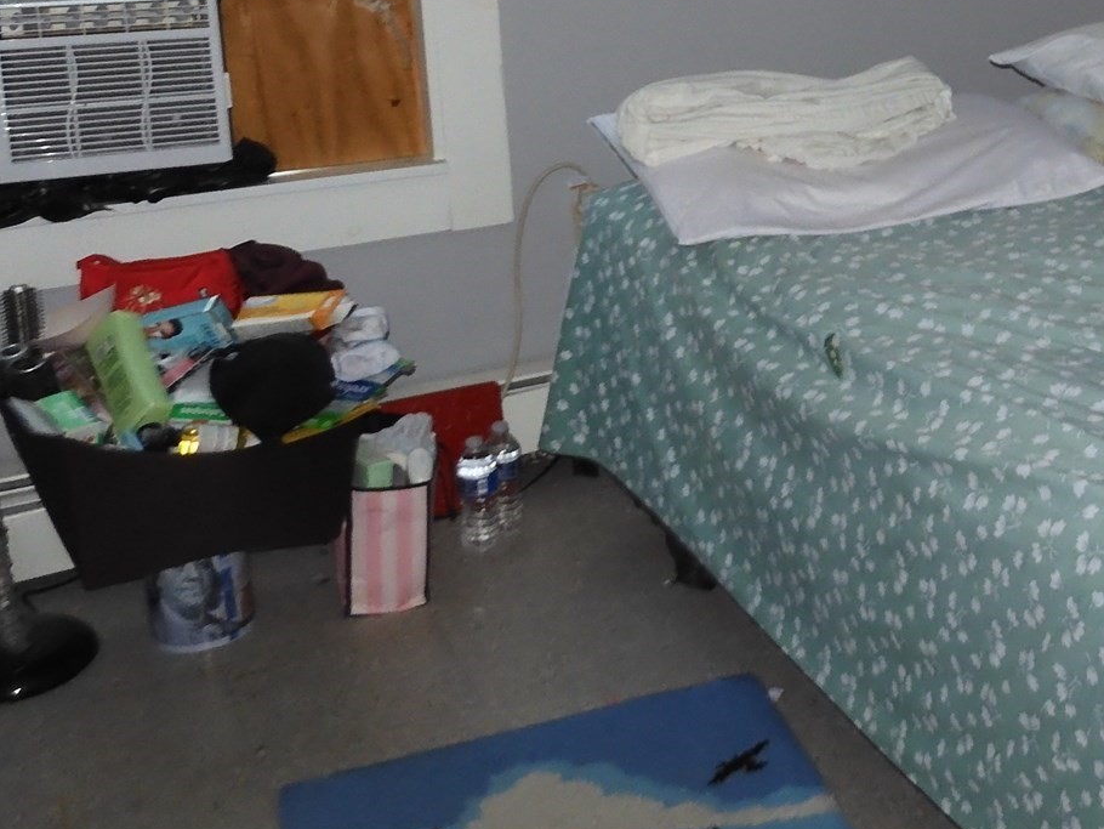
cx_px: 1105
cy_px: 137
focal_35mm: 54
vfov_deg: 26.4
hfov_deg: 32.6
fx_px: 1723
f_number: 3.4
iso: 200
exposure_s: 1/30
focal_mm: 4.3
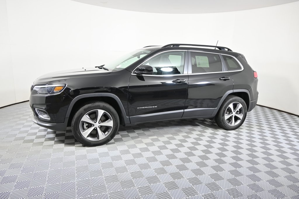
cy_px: 100
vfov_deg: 53.1
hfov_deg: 73.7
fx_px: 199
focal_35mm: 24
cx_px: 150
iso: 110
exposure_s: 1/25
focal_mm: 16
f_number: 3.5
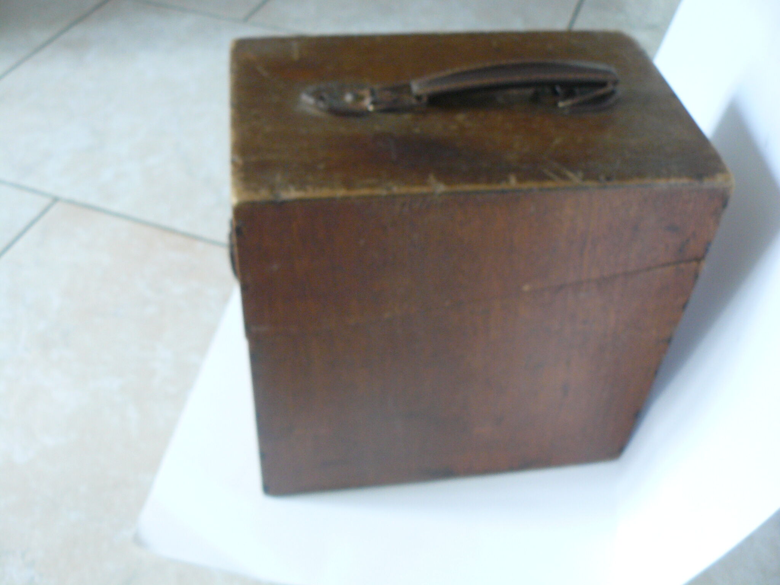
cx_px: 390
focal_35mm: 36
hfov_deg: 51.4
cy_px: 292
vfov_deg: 39.7
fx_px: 811
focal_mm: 6
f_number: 2.8
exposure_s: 1/4
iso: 200
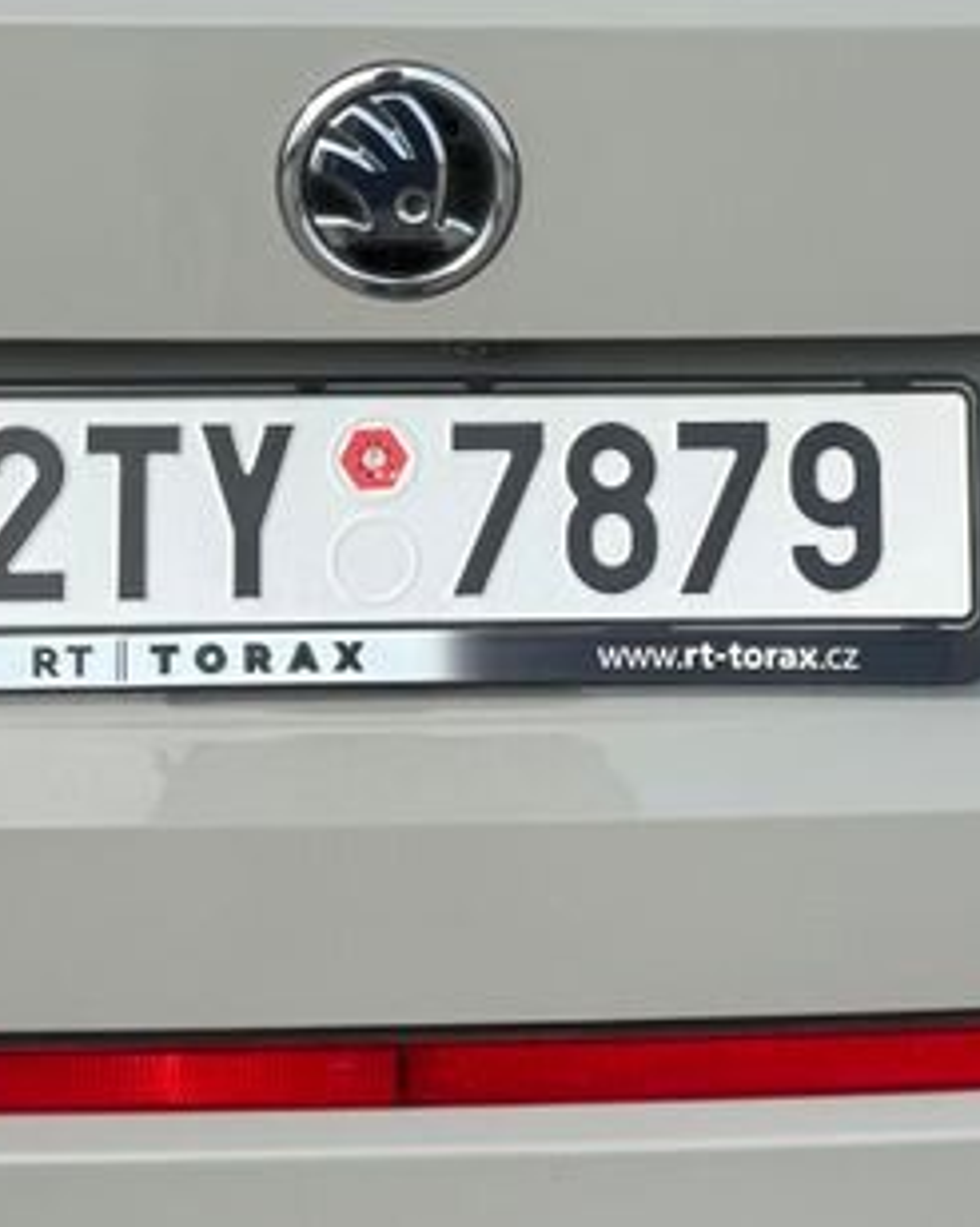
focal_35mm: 78
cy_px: 386
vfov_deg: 24.3
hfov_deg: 19.6
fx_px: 2831
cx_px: 518
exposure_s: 1/3021
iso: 80
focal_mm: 6.76
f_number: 1.78
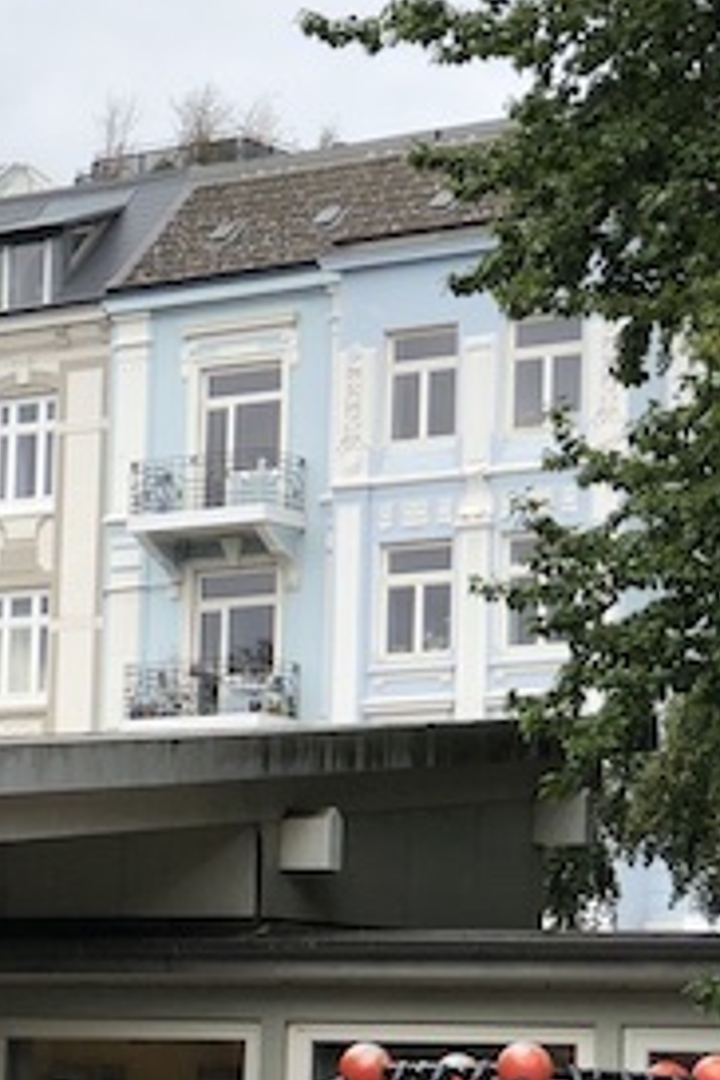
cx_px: -245
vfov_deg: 13.5
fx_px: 4560
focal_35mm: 152
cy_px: 730
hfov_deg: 8.9
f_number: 2.8
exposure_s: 1/393
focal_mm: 6.6
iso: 20
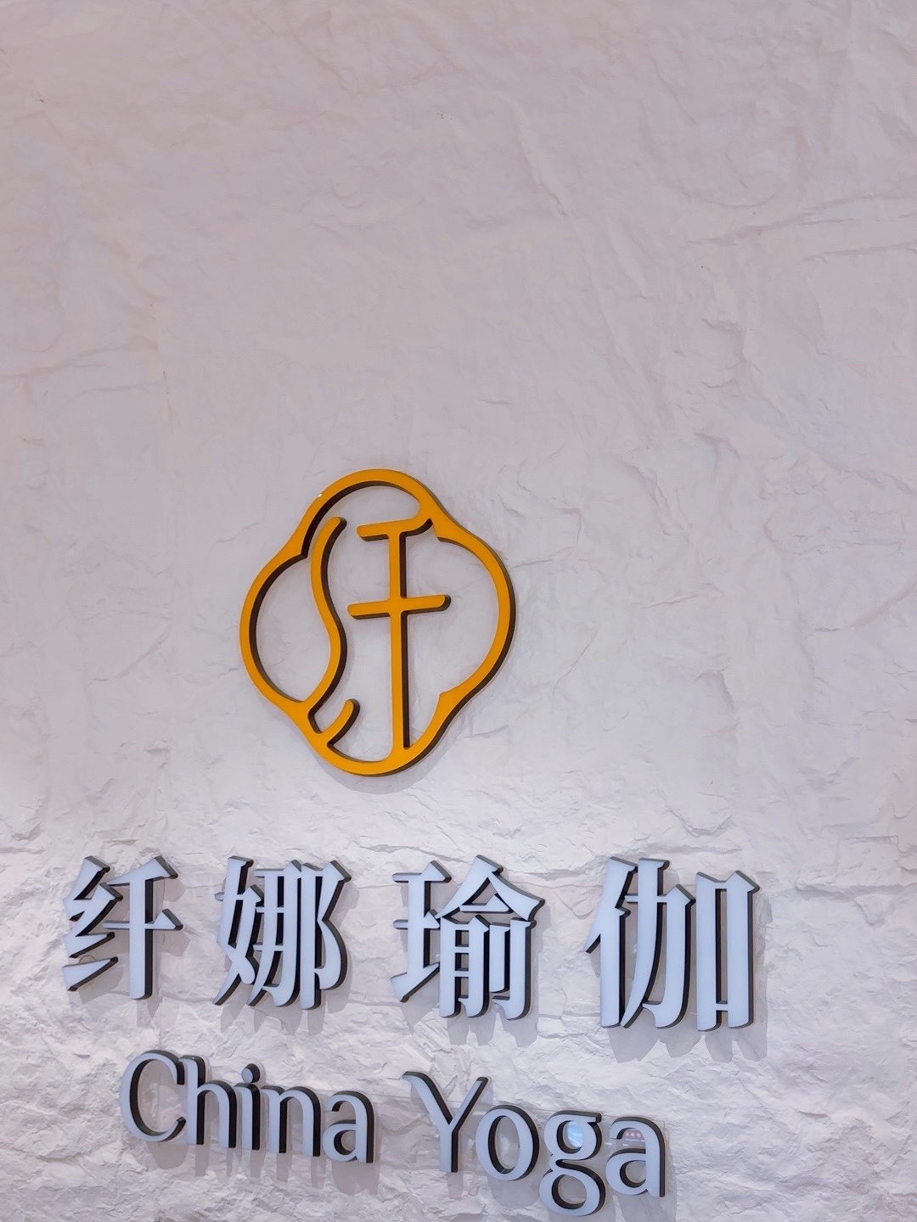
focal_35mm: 26
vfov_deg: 67.3
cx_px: 458
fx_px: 918
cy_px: 611
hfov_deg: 53.1
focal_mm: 5.96
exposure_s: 1/50
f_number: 1.6
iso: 200
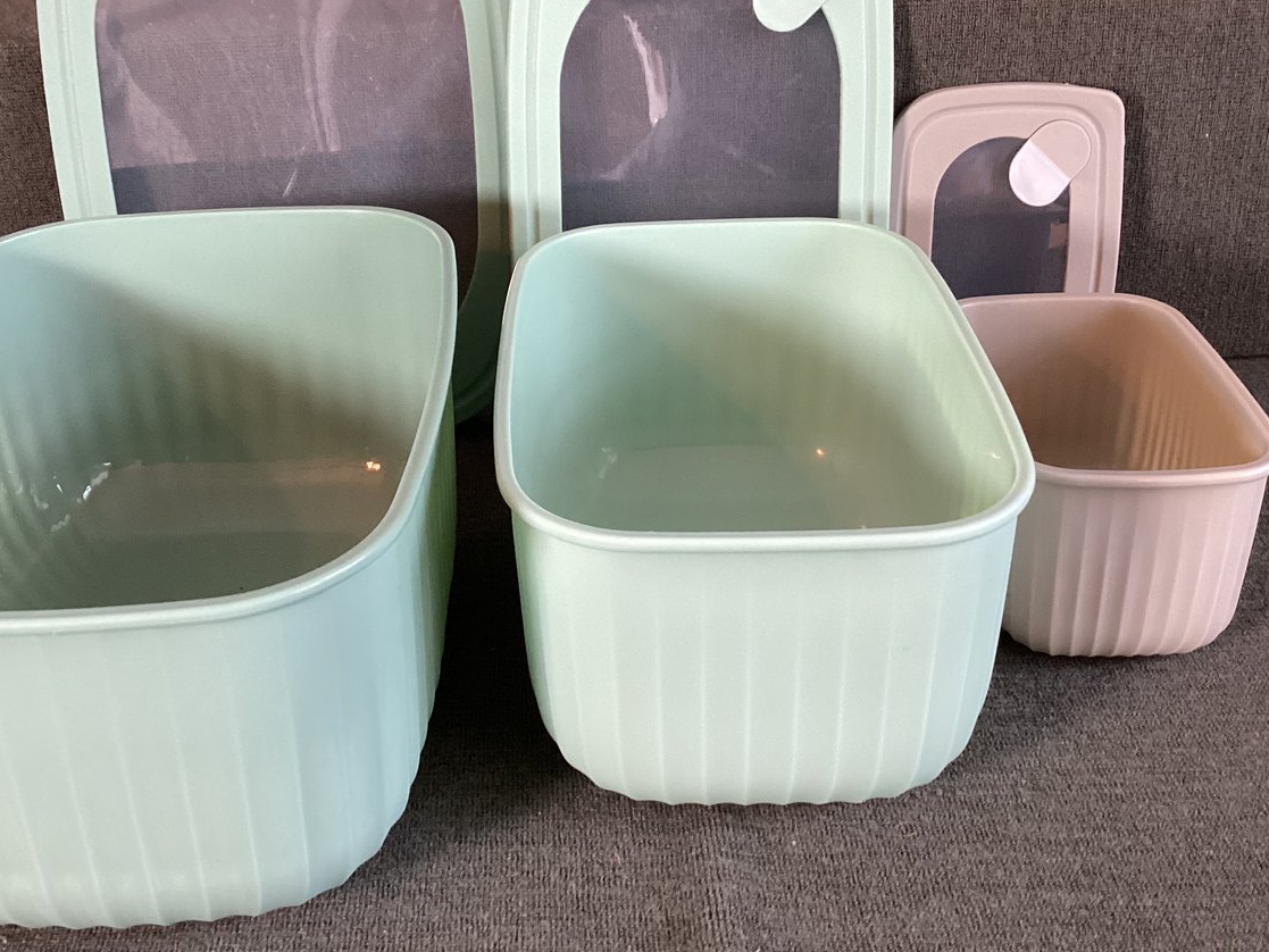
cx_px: 545
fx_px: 1540
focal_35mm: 42
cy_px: 325
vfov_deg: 34.1
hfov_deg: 44.7
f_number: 2.4
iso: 200
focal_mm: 3.3
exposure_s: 1/60
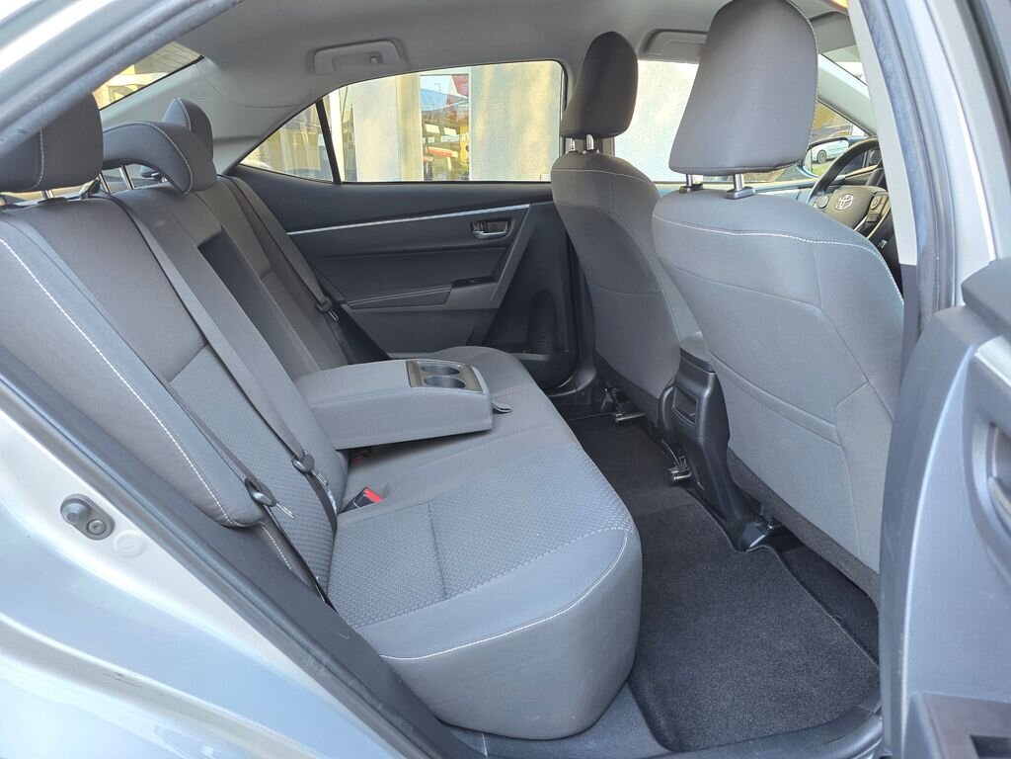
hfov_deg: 73.9
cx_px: 506
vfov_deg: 58.9
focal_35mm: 23
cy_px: 380
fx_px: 672
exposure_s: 1/67
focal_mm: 6.3
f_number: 1.7
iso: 400
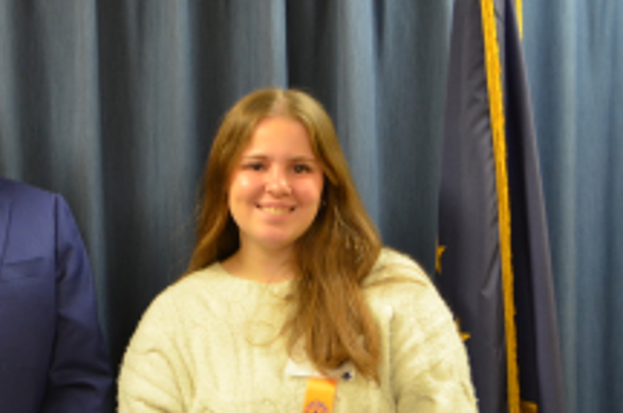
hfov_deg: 23.3
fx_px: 1468
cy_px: 419
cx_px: 58
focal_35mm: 85
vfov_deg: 15.7
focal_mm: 24
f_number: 4
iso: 450
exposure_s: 1/15
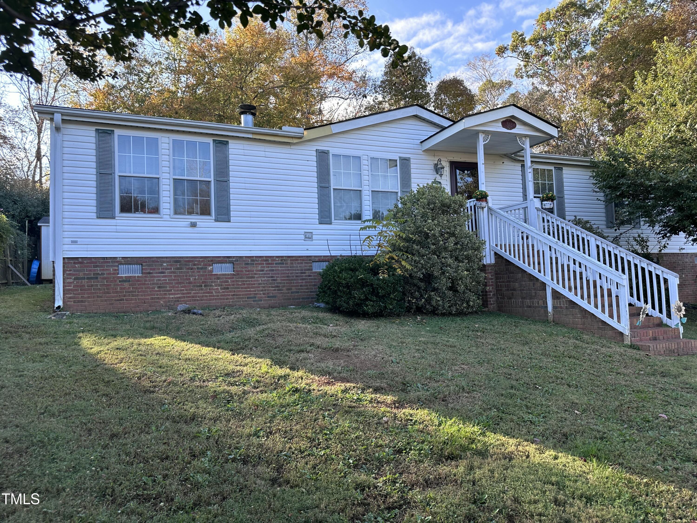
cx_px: 348
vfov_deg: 56.8
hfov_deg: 71.6
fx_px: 483
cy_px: 262
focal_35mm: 24
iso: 80
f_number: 1.78
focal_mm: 6.86
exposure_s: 1/642
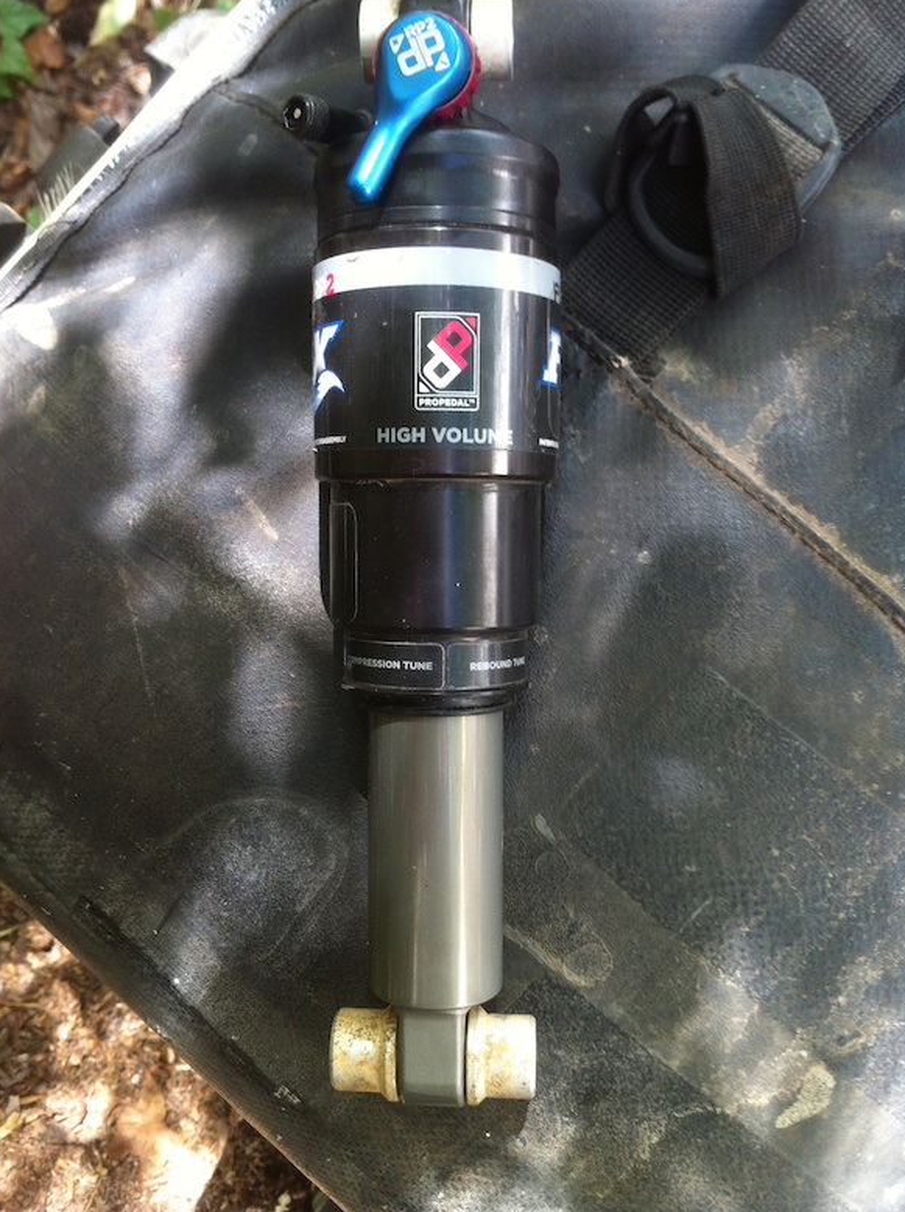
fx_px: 1258
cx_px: 447
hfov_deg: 39.6
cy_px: 592
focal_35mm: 36
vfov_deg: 51.4
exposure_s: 1/30
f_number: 2.8
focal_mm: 3.85
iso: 100
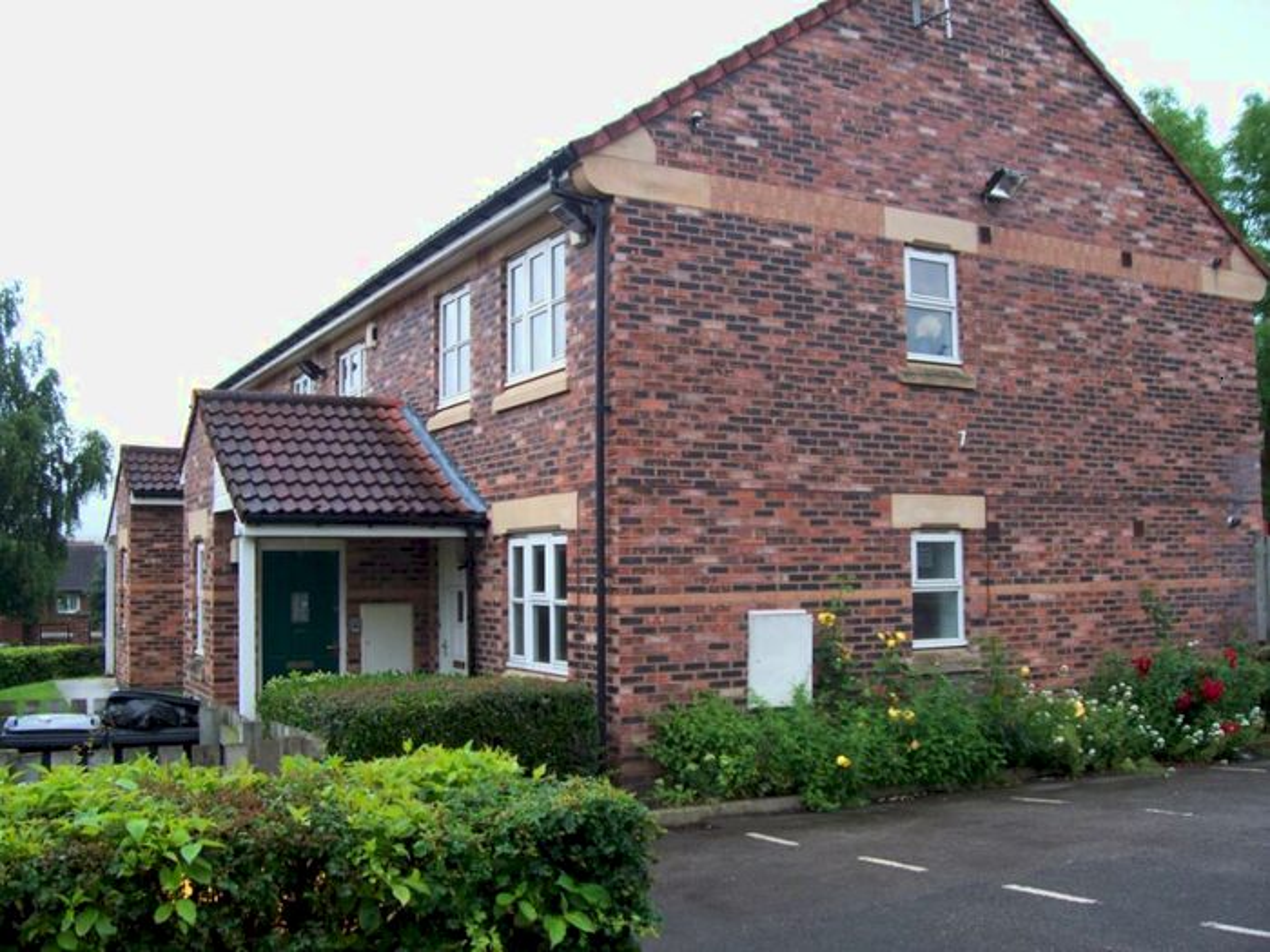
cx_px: 635
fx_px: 1247
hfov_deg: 54.0
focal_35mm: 34
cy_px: 476
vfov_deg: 41.8
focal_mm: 5.6
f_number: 2.7
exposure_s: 1/377
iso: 80
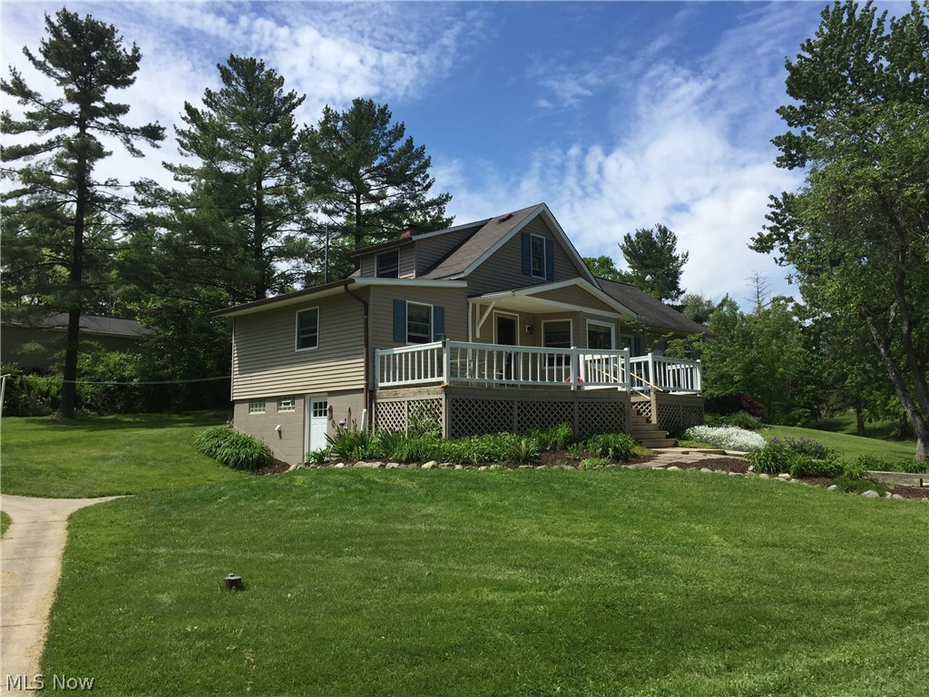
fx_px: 778
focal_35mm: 29
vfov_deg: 48.2
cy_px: 348
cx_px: 464
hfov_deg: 61.7
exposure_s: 1/2326
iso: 32
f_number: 2.2
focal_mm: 4.15
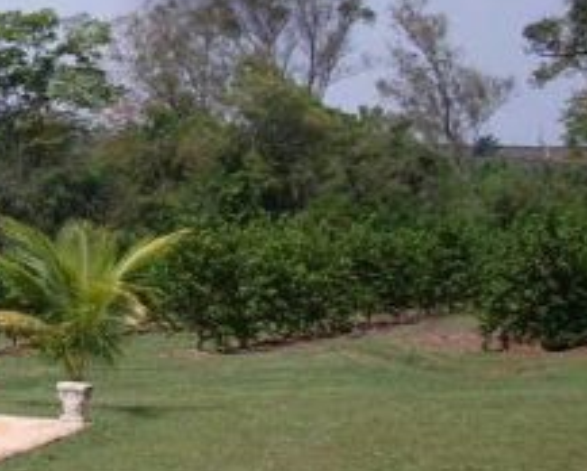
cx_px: -384
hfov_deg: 13.5
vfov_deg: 11.8
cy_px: 314
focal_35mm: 131
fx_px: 2278
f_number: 8.4
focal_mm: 6.3
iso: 80
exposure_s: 1/250
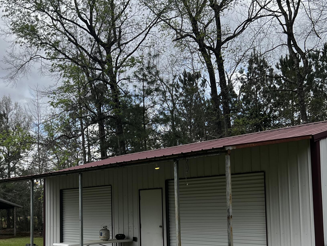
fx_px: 453
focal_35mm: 48
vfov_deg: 29.7
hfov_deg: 39.1
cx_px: 102
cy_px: 187
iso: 50
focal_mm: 5.7
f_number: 1.5
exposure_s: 1/2994
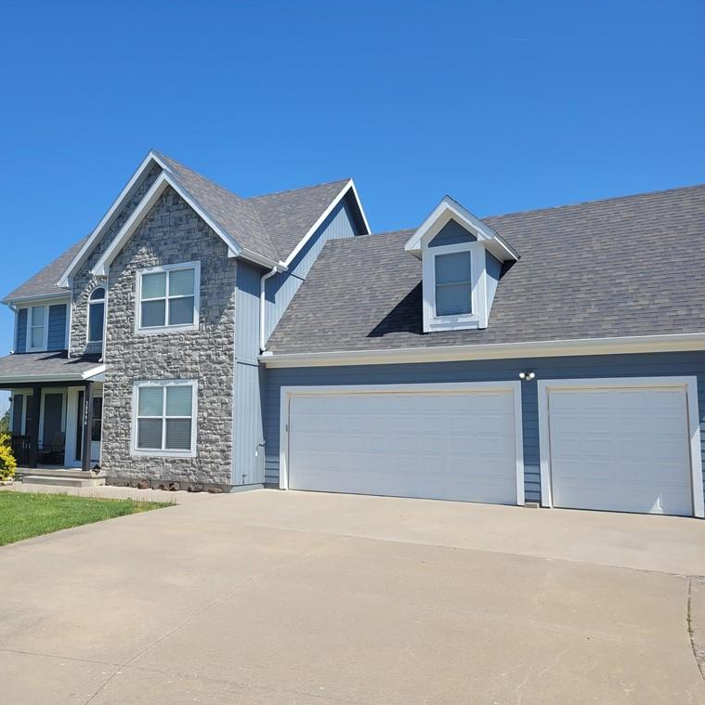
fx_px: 714
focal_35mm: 31
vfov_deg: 52.5
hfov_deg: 51.6
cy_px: 353
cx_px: 237
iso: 40
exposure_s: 1/2643
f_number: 1.8
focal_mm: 5.4
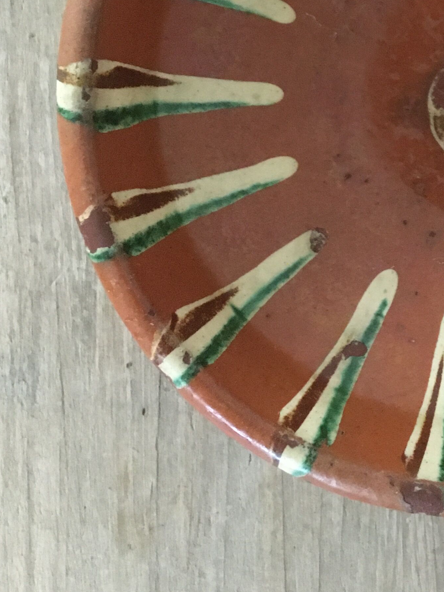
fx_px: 1112
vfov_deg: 29.2
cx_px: 489
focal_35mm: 65
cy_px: 122
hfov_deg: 21.4
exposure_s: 1/17
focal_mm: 4.15
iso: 250
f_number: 2.2
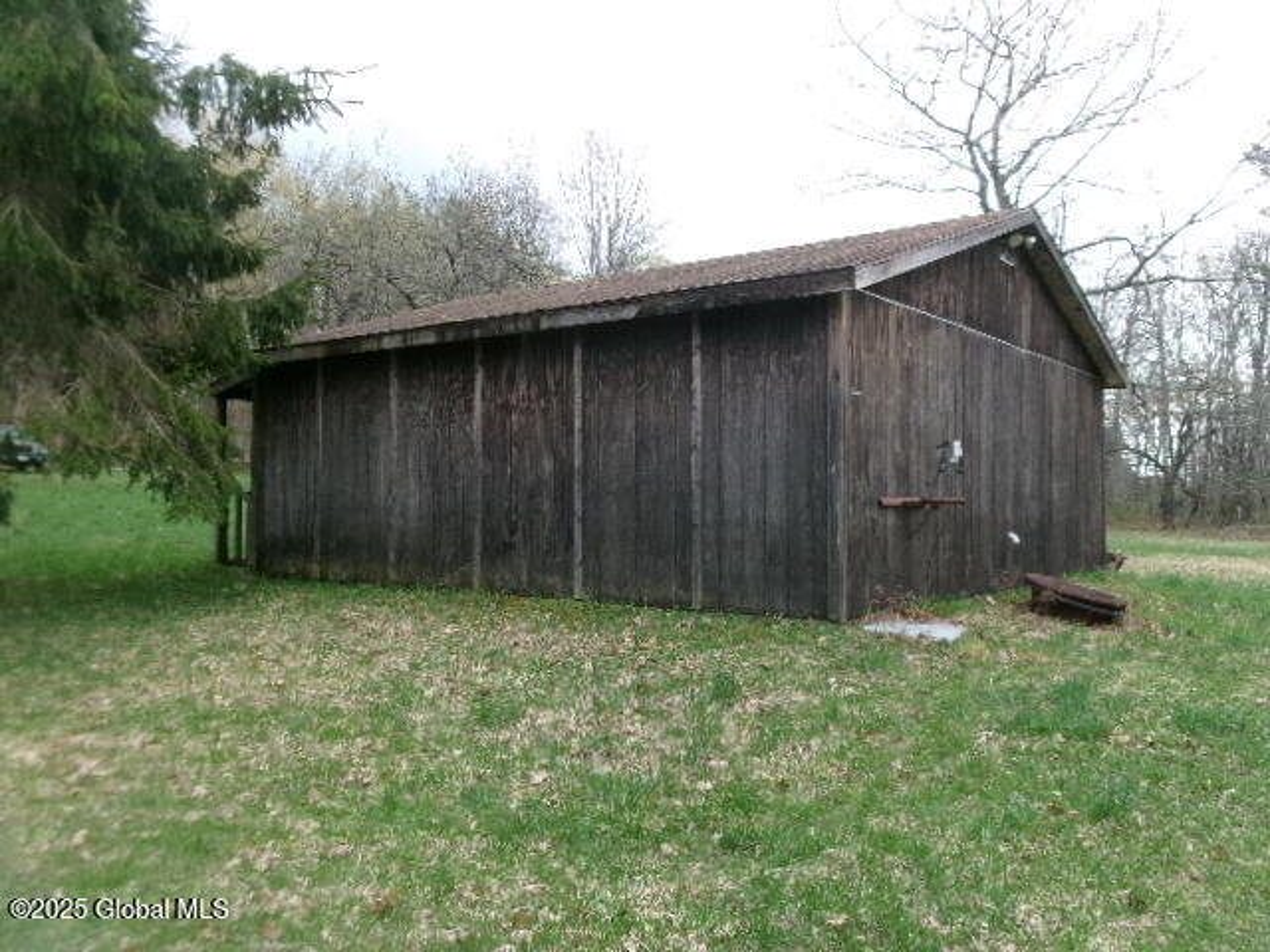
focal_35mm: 28
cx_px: 635
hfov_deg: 63.4
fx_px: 1027
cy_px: 476
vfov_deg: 49.7
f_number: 3.9
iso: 100
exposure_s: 1/75
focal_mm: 5.1
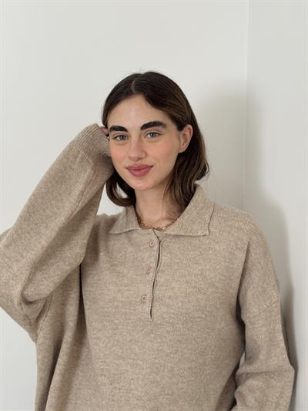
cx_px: 154
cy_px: 206
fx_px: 569
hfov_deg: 30.3
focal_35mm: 48
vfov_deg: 39.6
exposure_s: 1/116
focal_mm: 6.76
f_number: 1.78
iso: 100
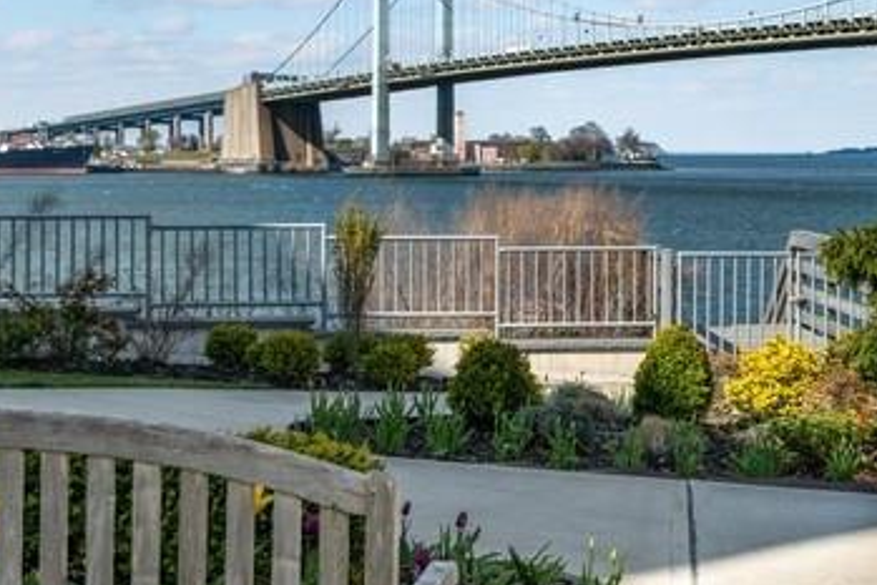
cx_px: 540
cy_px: 161
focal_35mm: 80
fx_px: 1950
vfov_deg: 17.0
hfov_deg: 25.3
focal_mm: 31
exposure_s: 1/500
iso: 64
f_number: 16
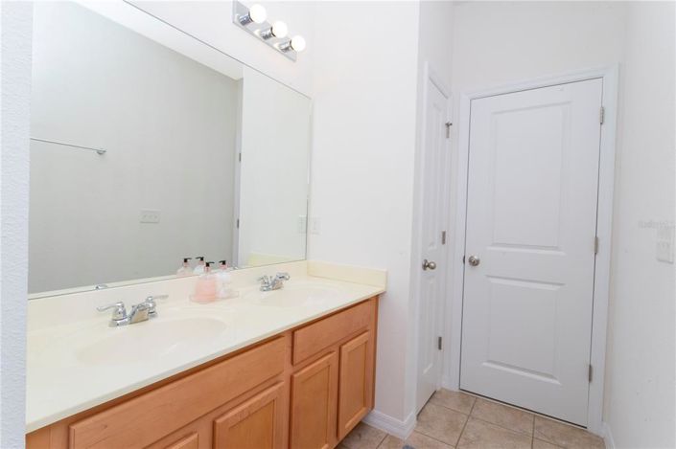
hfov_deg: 93.3
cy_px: 224
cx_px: 338
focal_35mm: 17
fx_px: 319
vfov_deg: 70.4
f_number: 22
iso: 1000
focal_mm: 17
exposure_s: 1/60
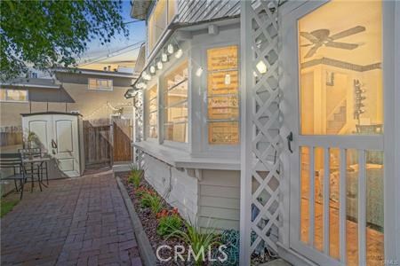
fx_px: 200
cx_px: 200
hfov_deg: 90.0
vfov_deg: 67.4
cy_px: 133
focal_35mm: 18
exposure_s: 1/13
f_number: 14
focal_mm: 18
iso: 125
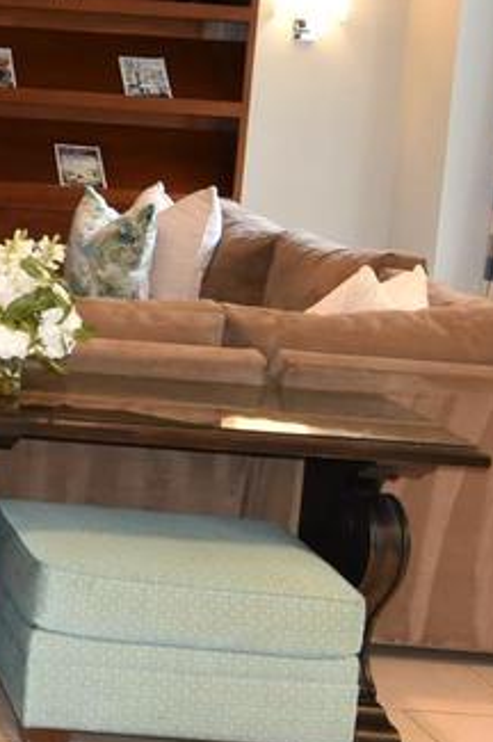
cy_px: 102
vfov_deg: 27.6
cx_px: -390
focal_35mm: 71
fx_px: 1461
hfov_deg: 16.2
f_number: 4
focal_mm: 16
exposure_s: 1/60
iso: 1400
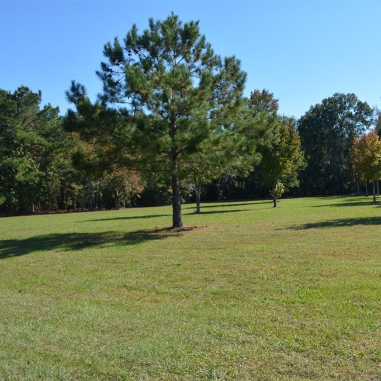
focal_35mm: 36
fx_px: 448
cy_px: 199
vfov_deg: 46.0
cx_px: 299
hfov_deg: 44.1
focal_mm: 18
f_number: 8
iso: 160
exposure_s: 1/250
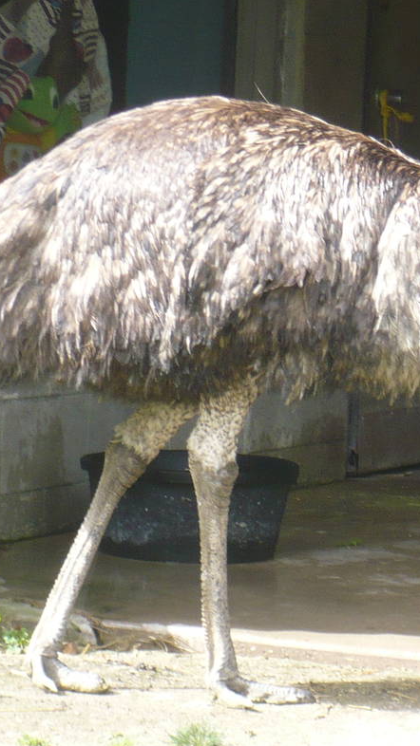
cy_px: 294
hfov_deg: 5.2
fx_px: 4614
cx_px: 432
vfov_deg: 9.3
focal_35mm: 233
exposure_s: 1/100
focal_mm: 17.4
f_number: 5
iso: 100
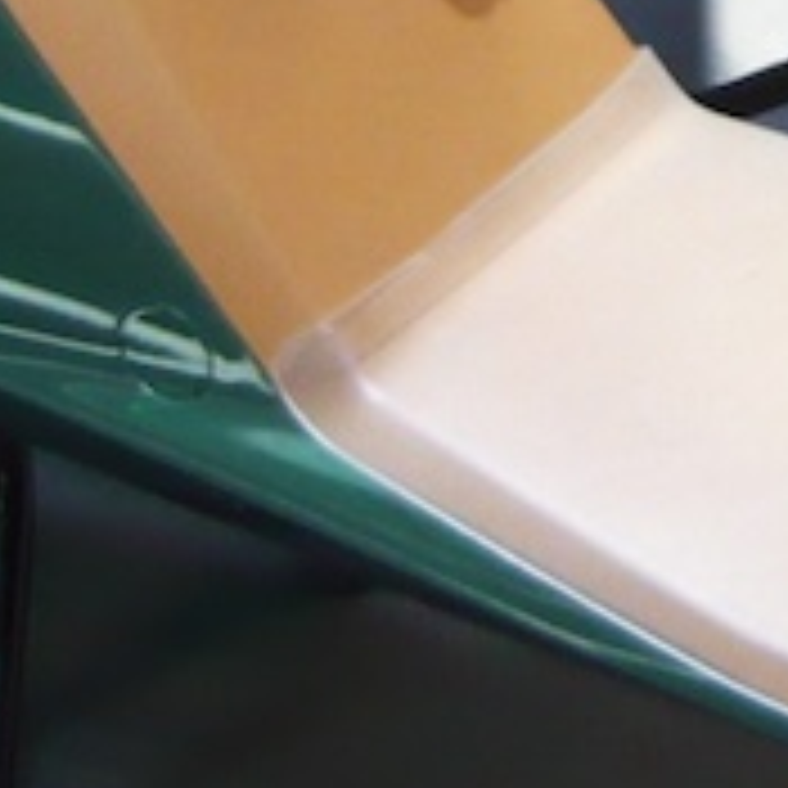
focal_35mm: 213
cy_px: -437
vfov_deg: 8.0
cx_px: 1234
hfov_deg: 8.0
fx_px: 5486
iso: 200
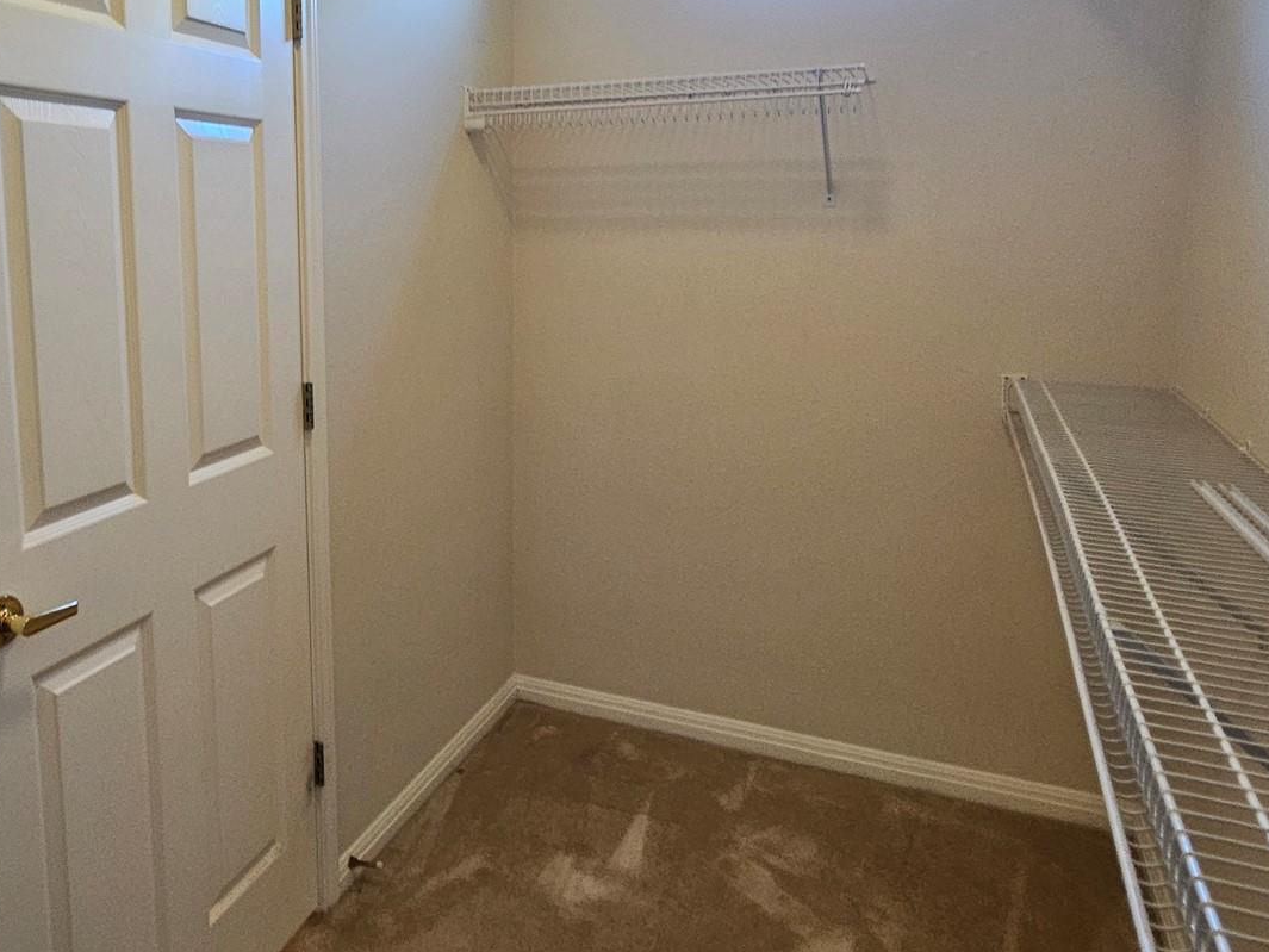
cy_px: 343
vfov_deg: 54.1
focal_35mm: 25
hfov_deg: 67.4
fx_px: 917
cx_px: 421
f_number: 2.2
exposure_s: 1/30
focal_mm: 2.2
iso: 320
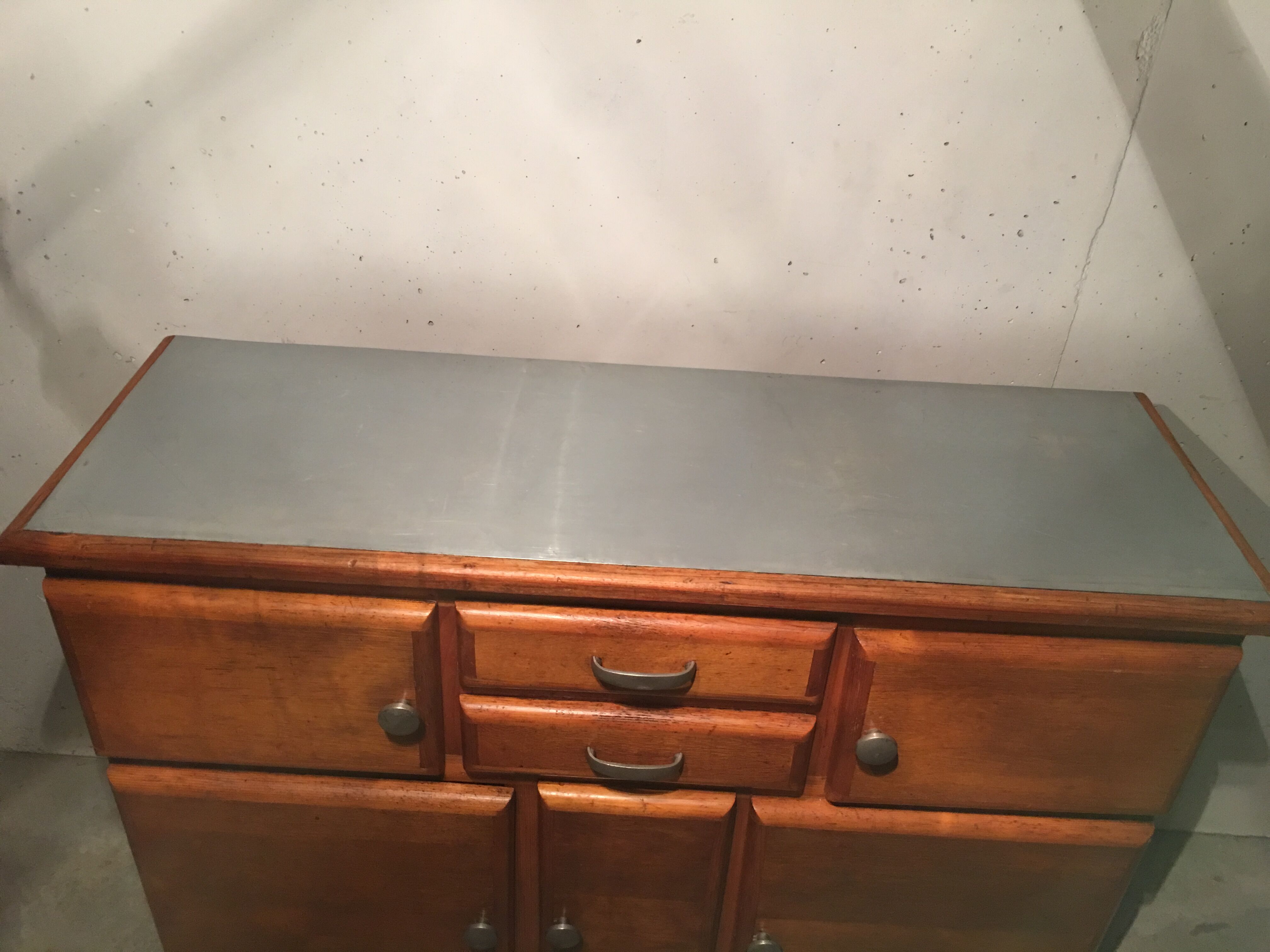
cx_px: 635
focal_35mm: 29
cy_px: 476
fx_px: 1064
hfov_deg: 61.7
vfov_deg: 48.2
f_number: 2.2
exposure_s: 1/17
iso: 100
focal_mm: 4.15
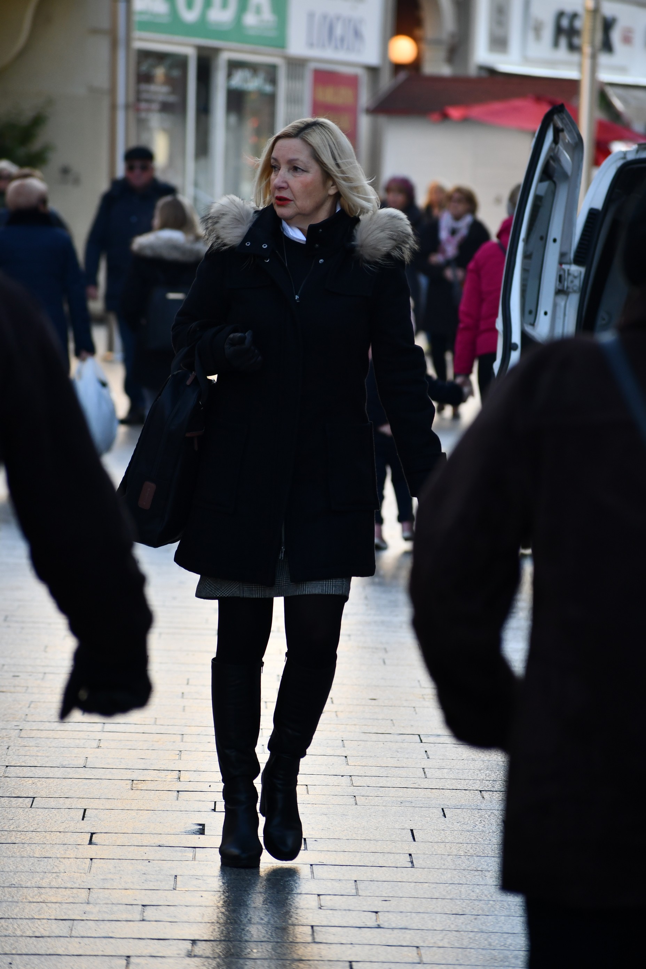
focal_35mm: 247
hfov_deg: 5.6
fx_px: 6648
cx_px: 323
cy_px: 484
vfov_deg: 8.3
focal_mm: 165
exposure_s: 1/500
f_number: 5.6
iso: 360
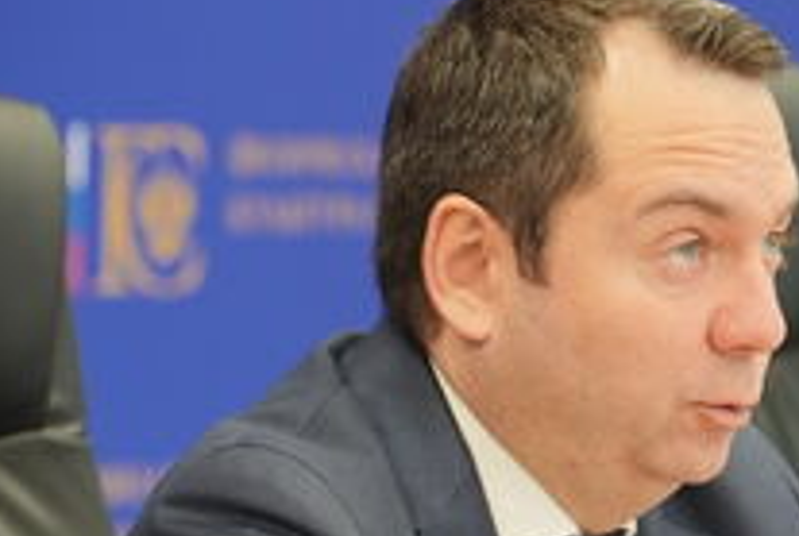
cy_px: 434
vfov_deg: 4.7
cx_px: 868
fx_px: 6561
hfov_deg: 6.9
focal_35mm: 295
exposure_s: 1/50
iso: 500
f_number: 2.8
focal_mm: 102
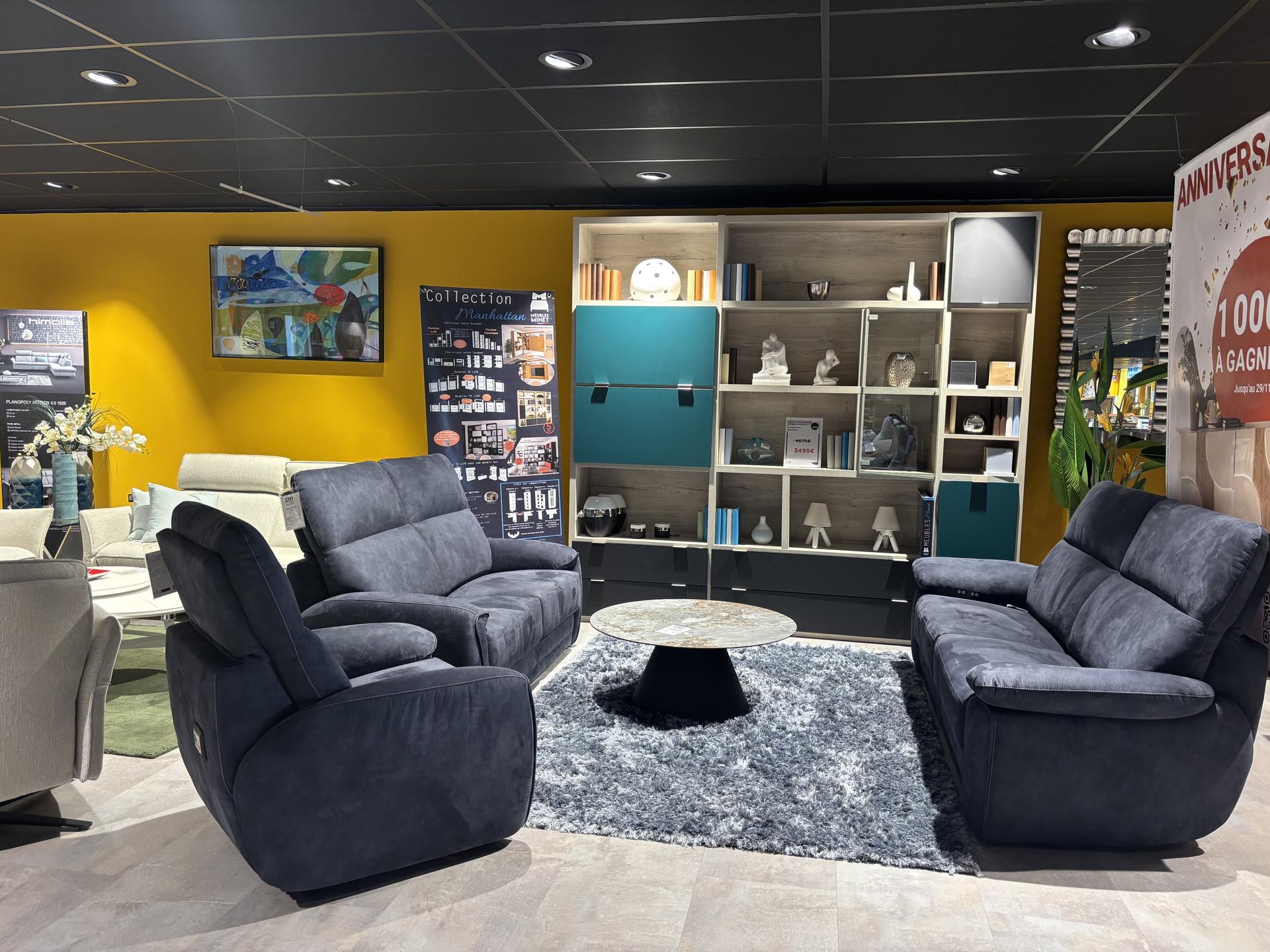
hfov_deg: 67.3
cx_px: 635
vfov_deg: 53.1
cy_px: 476
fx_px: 954
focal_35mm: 26
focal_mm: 5.96
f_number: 1.6
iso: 160
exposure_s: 1/50
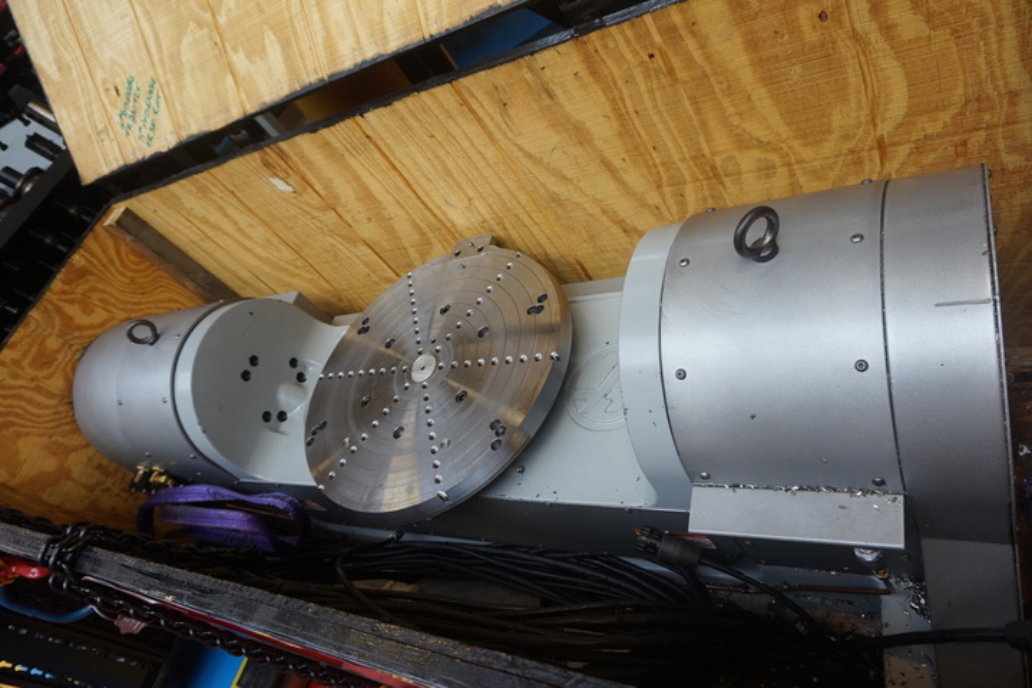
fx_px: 688
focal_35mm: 24
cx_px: 516
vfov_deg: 53.1
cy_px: 344
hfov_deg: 73.7
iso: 320
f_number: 4
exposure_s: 1/160
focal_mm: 16
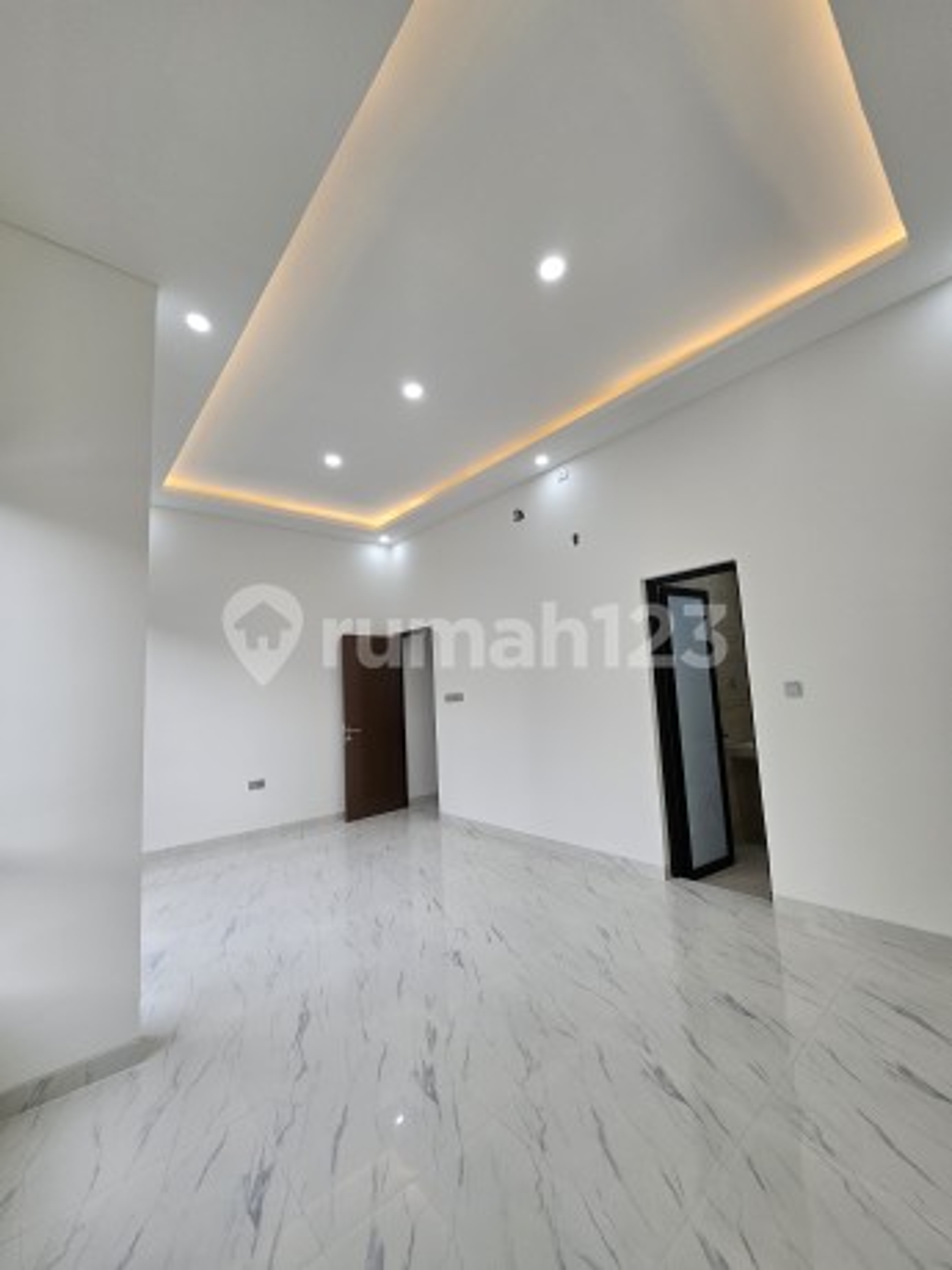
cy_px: 635
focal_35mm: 13
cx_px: 476
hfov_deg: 89.9
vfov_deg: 106.2
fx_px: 477
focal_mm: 1.7
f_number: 2.2
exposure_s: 1/100
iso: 50
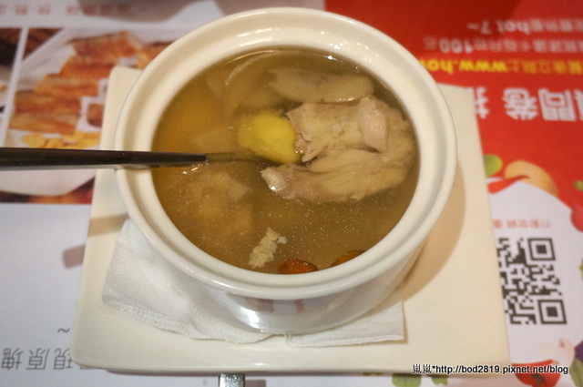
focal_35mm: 42
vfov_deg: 31.8
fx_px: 679
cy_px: 194
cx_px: 292
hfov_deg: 46.5
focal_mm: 28
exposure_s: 1/60
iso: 1600
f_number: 4.5
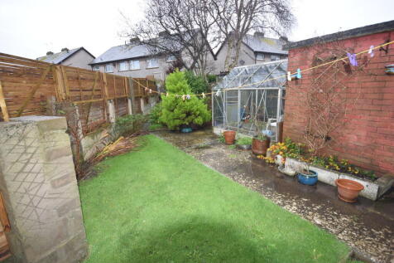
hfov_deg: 92.5
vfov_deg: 69.6
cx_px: 197
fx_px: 189
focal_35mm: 17
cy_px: 132
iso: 800
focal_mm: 11.5
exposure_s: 1/125
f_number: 5.6
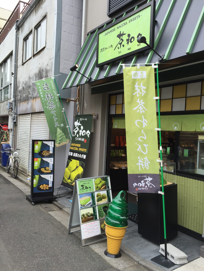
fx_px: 228
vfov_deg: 61.7
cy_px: 136
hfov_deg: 48.2
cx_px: 102
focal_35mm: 29
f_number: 2.2
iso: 32
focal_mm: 4.15
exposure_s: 1/682
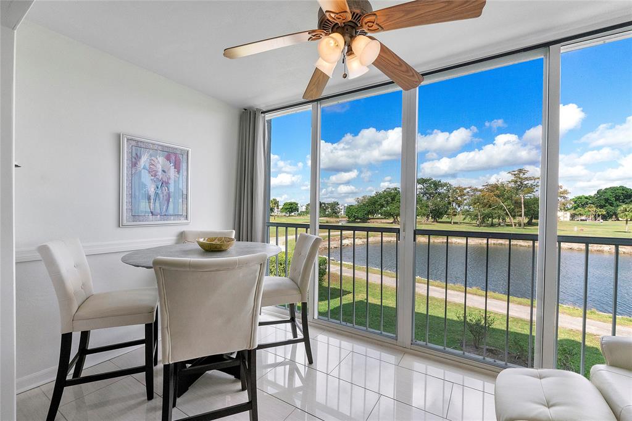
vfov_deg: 77.3
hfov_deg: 100.4
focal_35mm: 15
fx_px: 263
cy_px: 210
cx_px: 316
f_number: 8
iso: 800
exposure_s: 1/800
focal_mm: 10
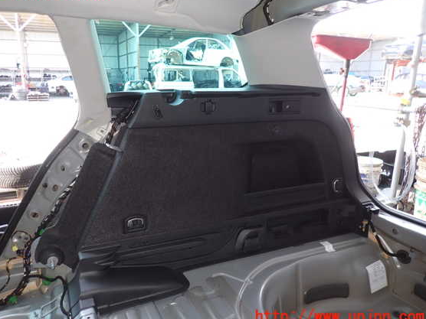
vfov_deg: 51.3
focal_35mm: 27
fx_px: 332
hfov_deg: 65.3
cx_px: 198
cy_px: 155
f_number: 2
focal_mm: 4.5
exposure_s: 1/100
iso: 100
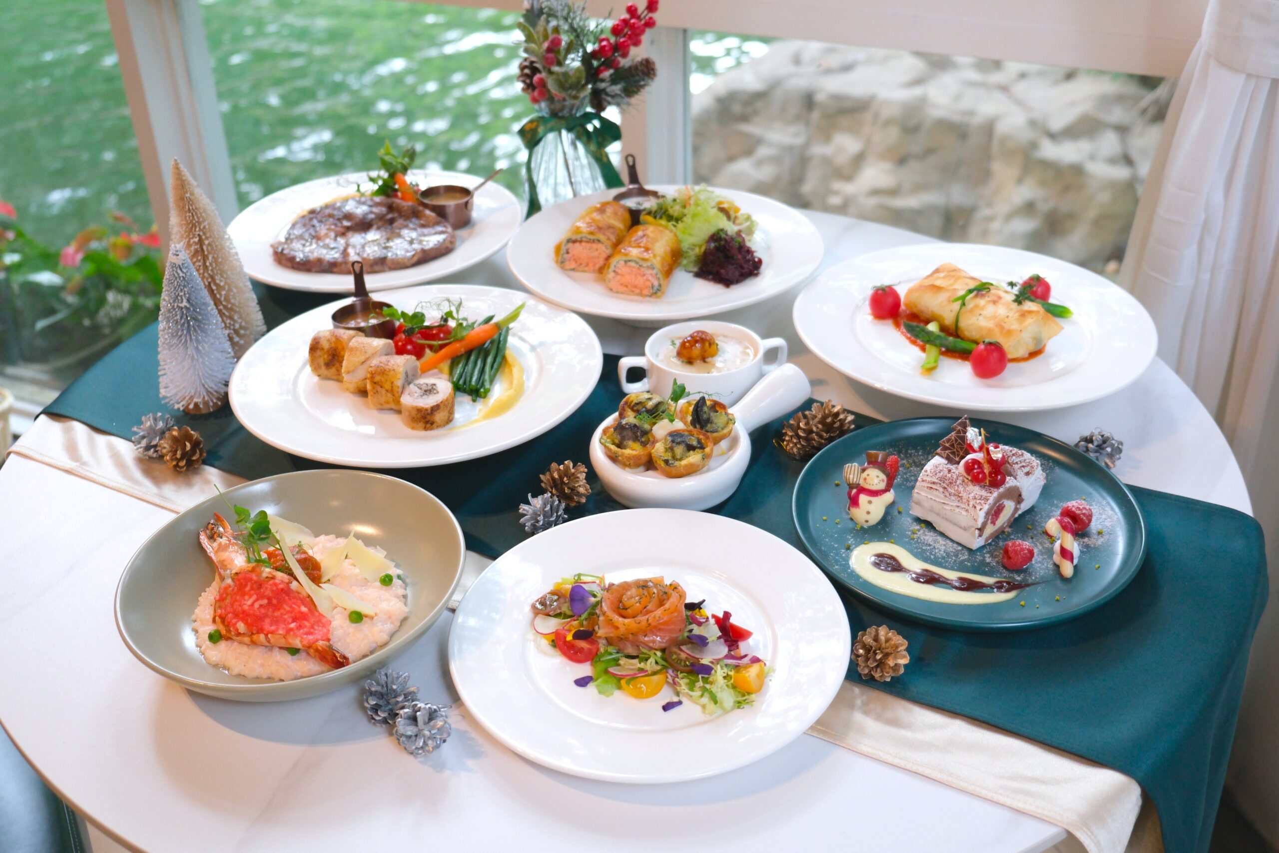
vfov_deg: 36.9
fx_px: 1279
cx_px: 640
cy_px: 426
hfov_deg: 53.1
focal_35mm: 36
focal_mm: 24.3
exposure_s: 1/100
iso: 1250
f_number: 3.2
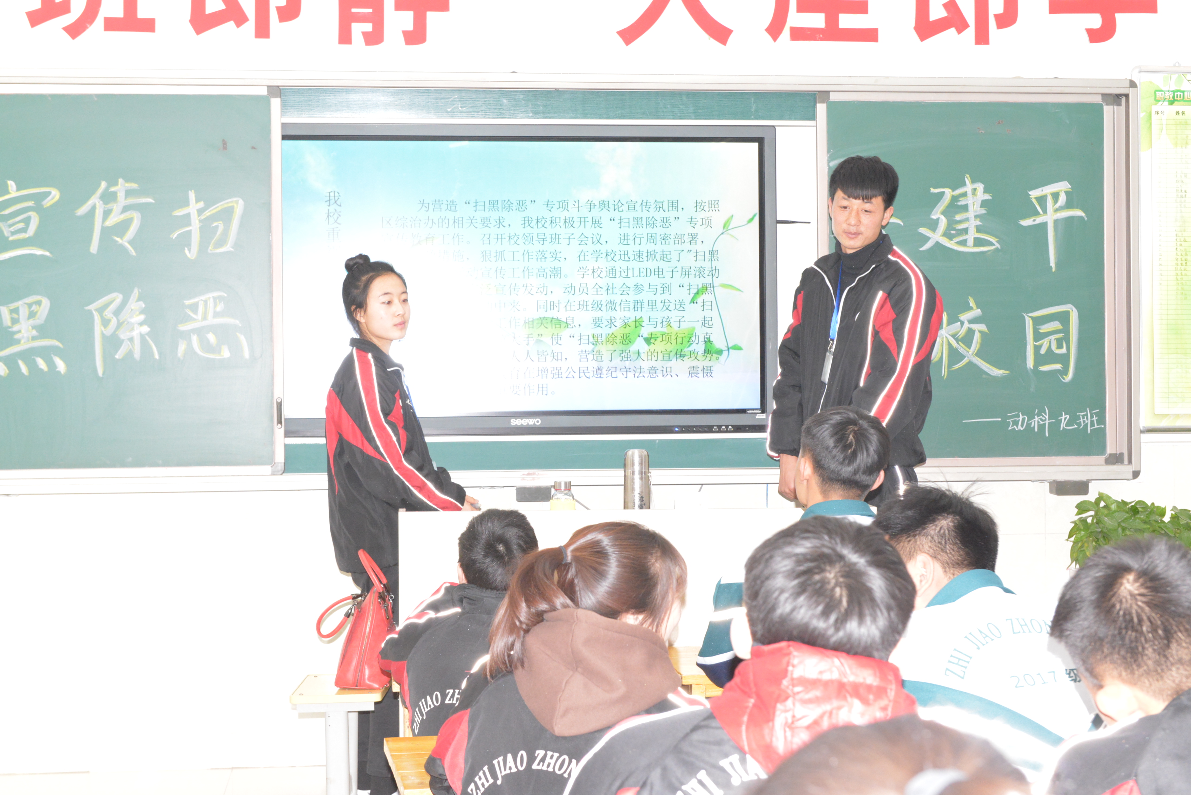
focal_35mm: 58
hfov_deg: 34.5
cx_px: 572
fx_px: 1919
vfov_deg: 23.4
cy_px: 378
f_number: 8
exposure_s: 1/60
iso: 6400
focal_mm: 55
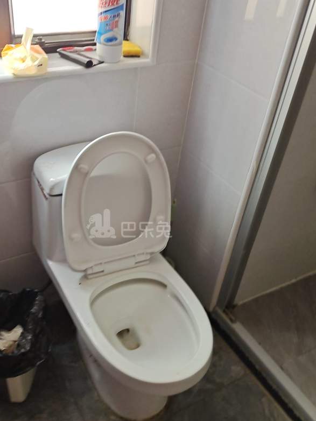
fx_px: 365
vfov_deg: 59.9
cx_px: 129
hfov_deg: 46.6
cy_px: 224
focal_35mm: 30
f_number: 1.79
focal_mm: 4.71
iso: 165
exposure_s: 1/33
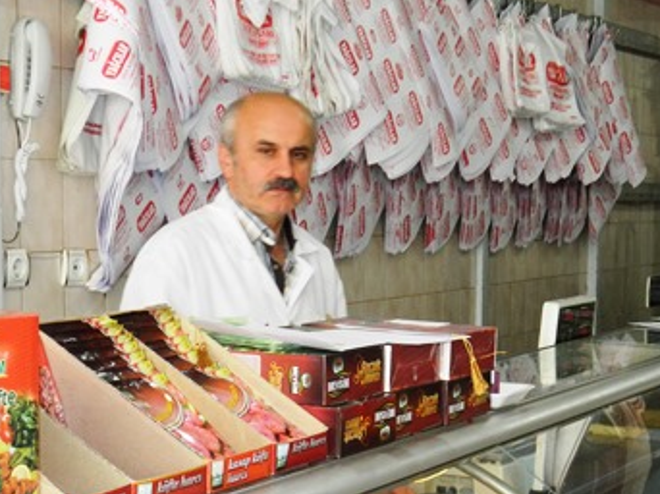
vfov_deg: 16.6
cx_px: 419
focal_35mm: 88
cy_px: 417
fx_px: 1677
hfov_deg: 22.2
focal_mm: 8.4
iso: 200
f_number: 3.6
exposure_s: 1/50
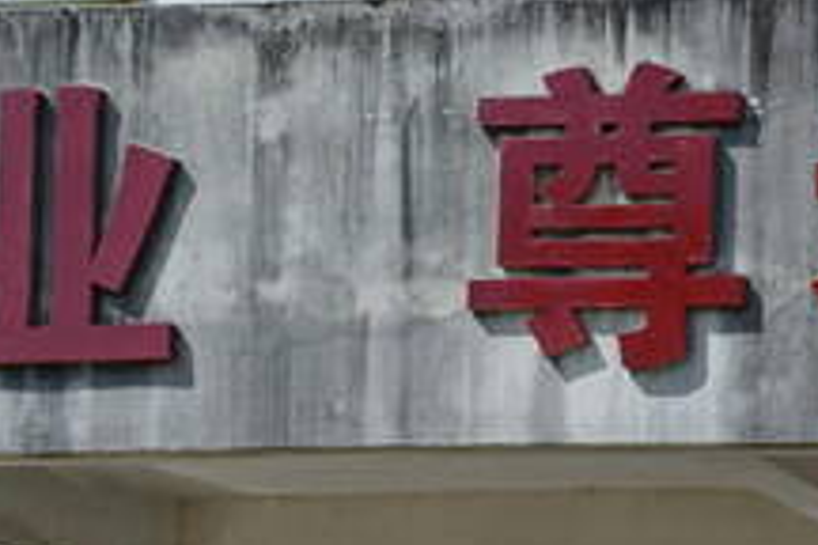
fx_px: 1749
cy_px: 986
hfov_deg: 16.4
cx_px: 1814
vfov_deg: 15.3
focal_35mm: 77
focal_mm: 17
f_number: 16
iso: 200
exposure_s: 1/125
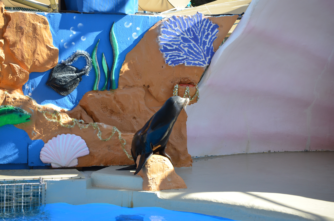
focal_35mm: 135
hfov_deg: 15.2
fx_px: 1250
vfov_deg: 10.1
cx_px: 167
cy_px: 110
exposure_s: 1/1000
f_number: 4.5
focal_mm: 90
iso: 640
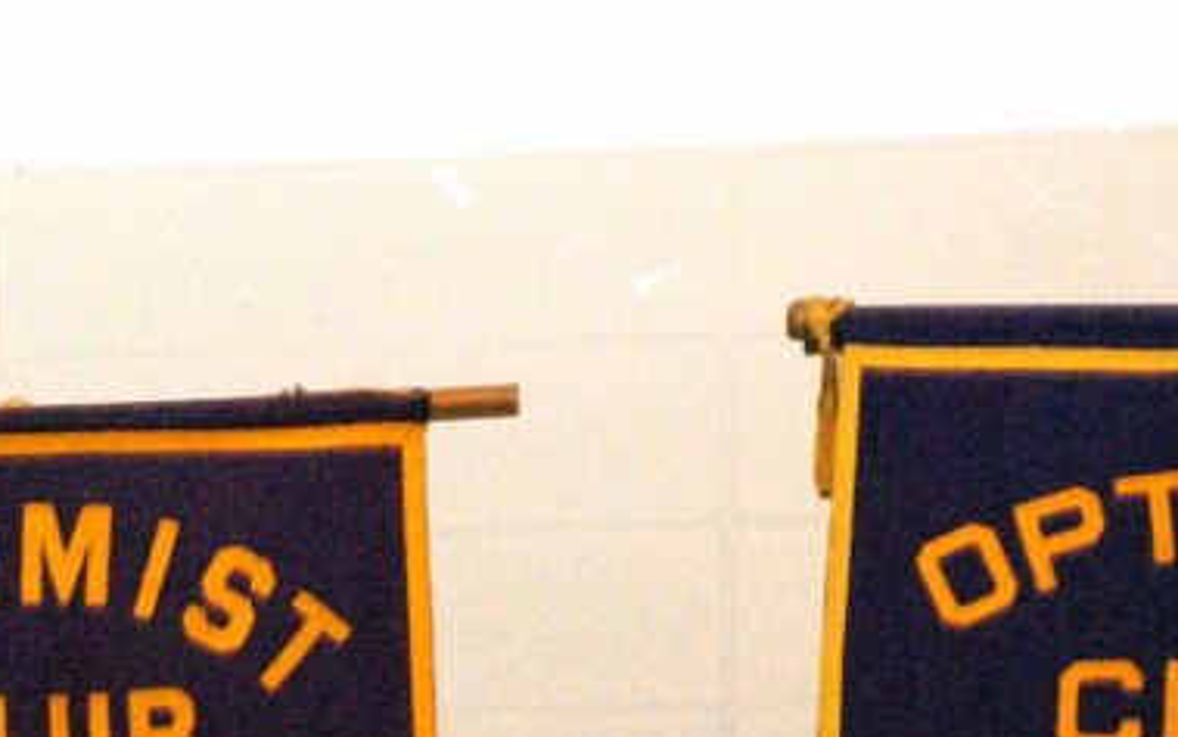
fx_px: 12394
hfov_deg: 5.4
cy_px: 1179
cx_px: -670
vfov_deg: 3.4
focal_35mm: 386
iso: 1600
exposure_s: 1/60
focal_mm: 80
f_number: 8
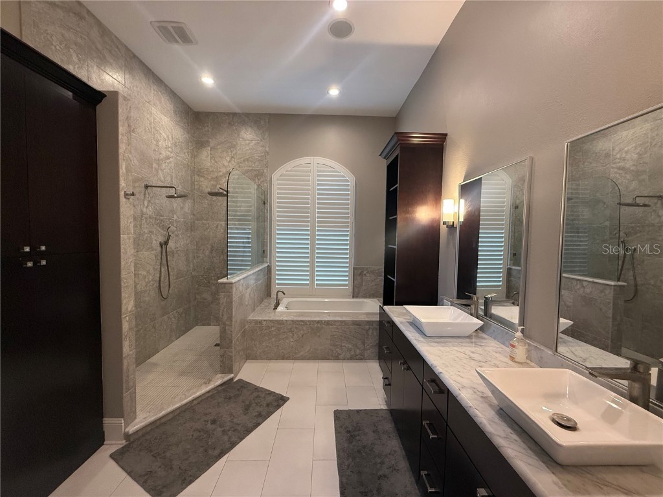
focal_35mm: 14
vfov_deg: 85.7
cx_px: 332
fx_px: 268
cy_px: 248
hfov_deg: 102.1
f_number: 2.2
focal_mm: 2.22
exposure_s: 1/120
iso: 320
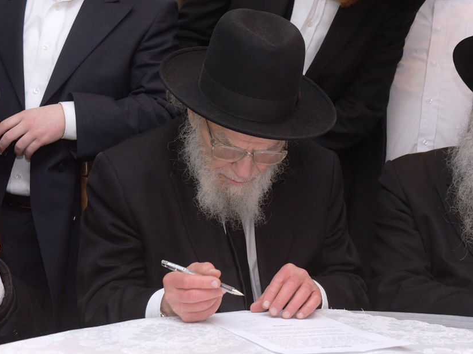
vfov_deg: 20.4
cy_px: 168
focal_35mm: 72
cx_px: 262
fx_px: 983
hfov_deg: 27.0
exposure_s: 1/125
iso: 2000
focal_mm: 60
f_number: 7.1
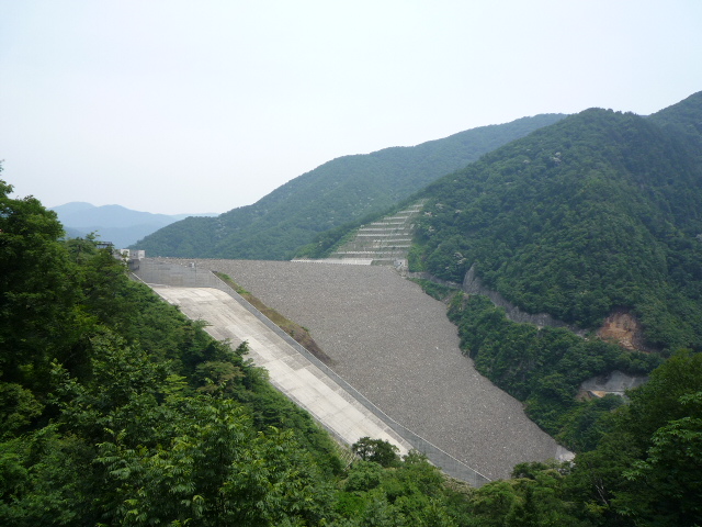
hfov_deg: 69.4
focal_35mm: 25
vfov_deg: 54.9
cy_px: 264
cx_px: 351
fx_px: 507
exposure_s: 1/640
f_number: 4
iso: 100
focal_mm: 4.4
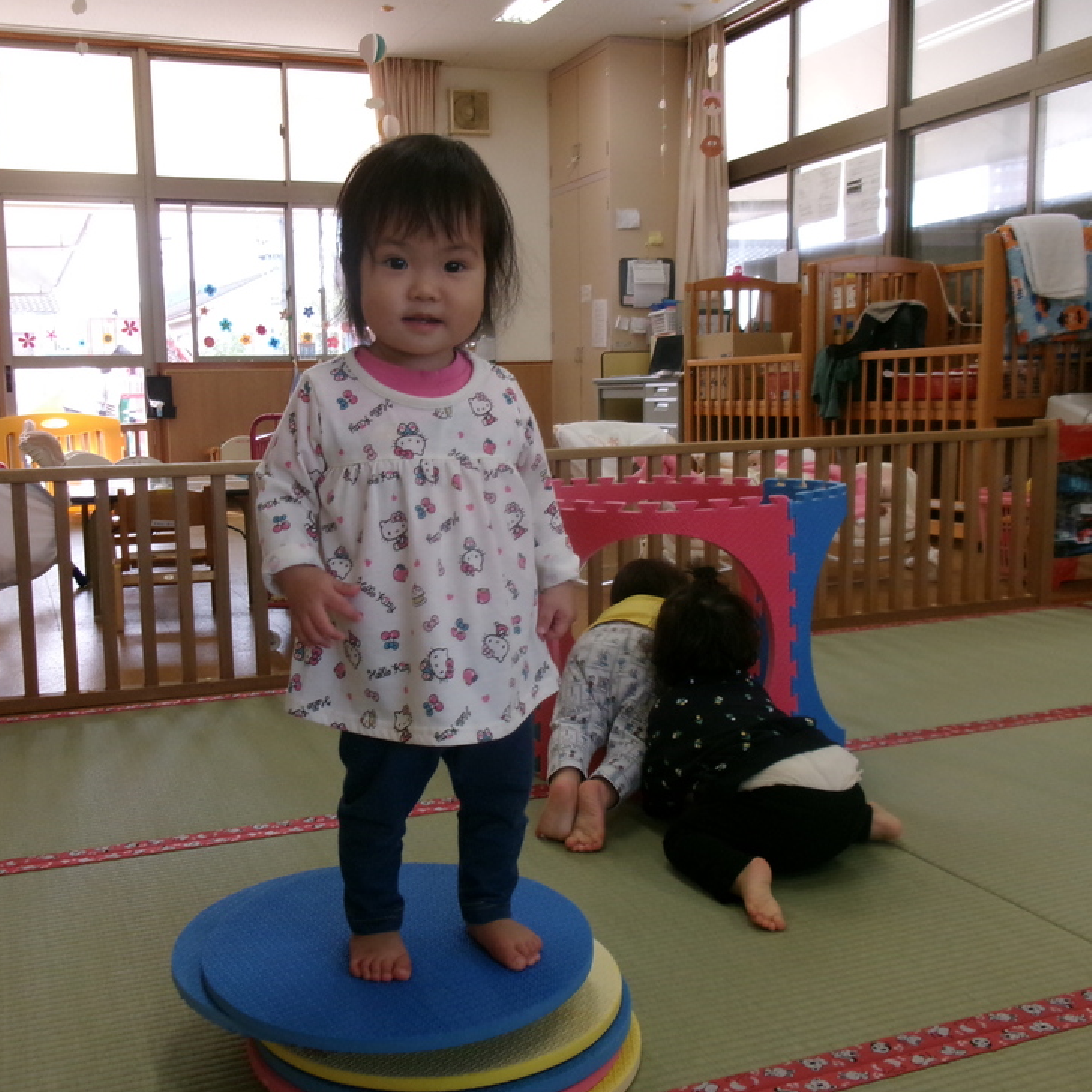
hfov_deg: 48.2
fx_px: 1213
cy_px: 556
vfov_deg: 48.4
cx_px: 452
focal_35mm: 34
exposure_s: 1/125
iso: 253
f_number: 3.9
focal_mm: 5.1
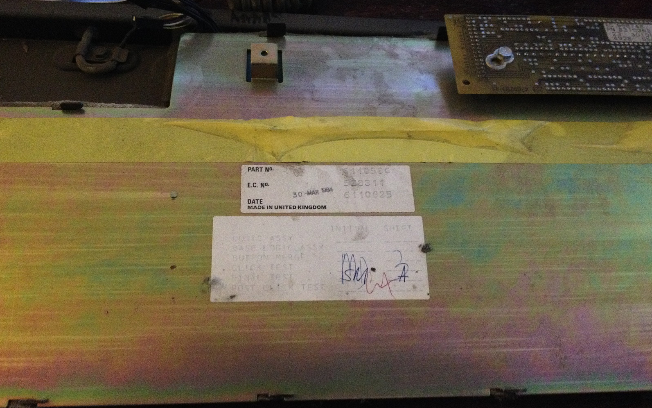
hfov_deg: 51.5
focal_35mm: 38
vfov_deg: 33.6
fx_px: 675
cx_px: 320
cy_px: 207
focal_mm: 4.28
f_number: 2.4
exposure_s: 1/15
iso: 400
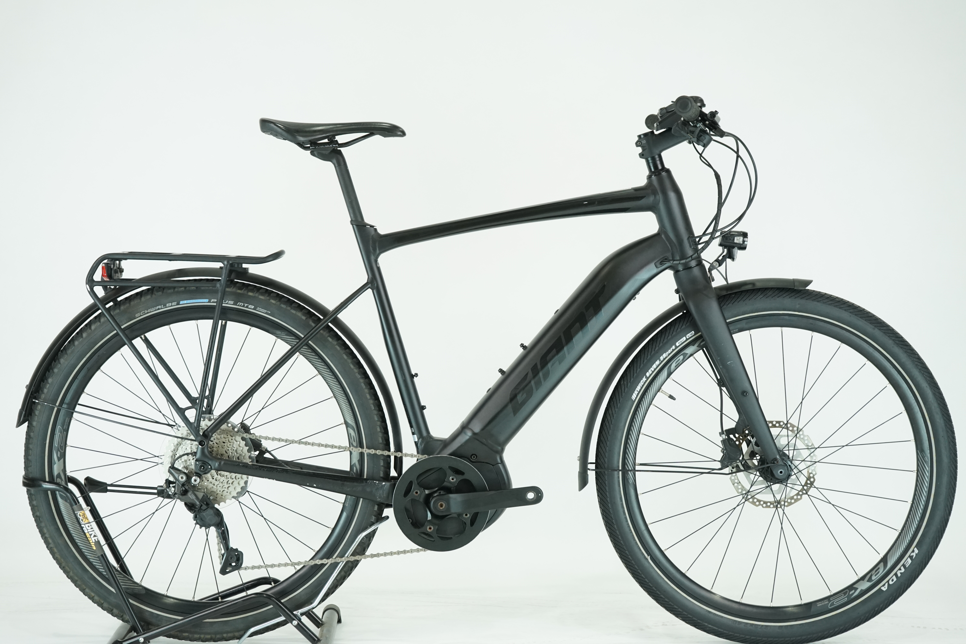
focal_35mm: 62
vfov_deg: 21.9
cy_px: 322
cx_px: 483
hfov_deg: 32.4
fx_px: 1664
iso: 1600
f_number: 5.6
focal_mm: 62
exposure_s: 1/200
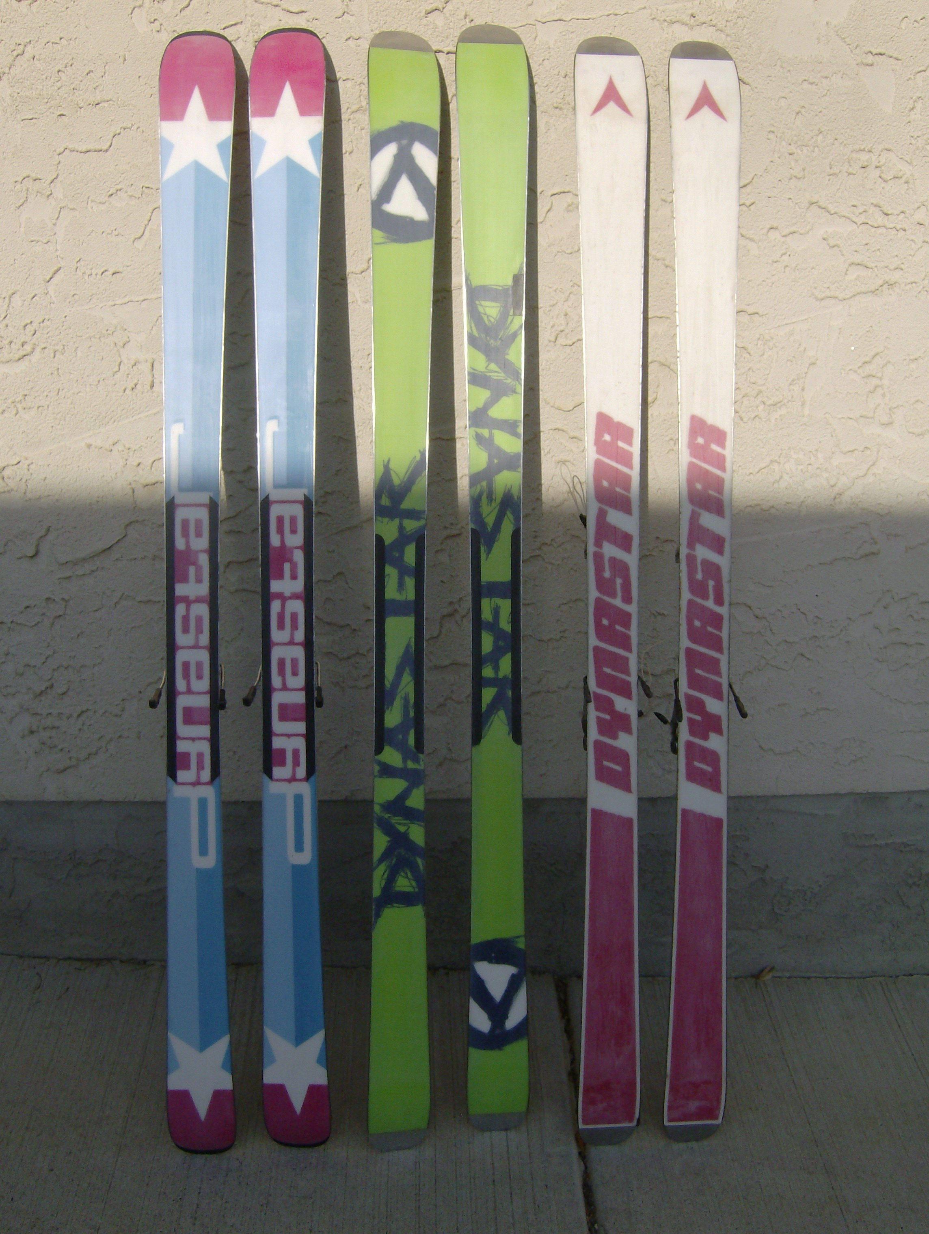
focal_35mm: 36
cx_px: 464
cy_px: 617
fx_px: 1285
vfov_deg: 51.3
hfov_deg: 39.7
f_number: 4.7
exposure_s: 1/942
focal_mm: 6
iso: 100
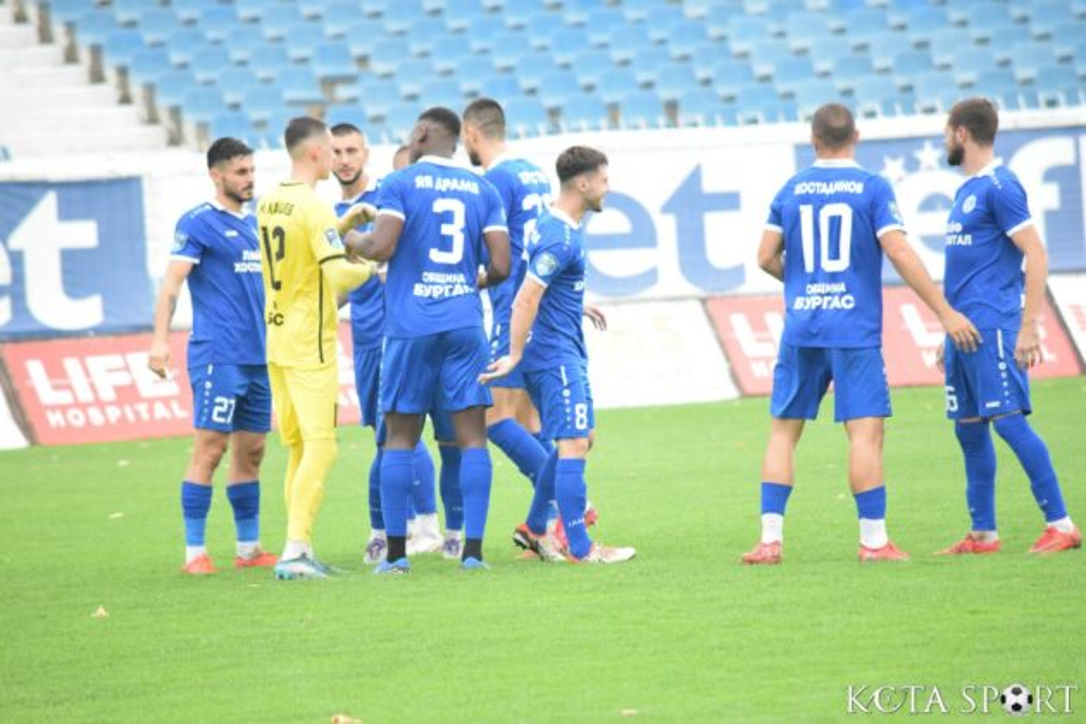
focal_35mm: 405
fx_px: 12217
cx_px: 543
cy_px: 362
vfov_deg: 3.4
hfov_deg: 5.1
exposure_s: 1/800
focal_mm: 270
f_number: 5.6
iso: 3200
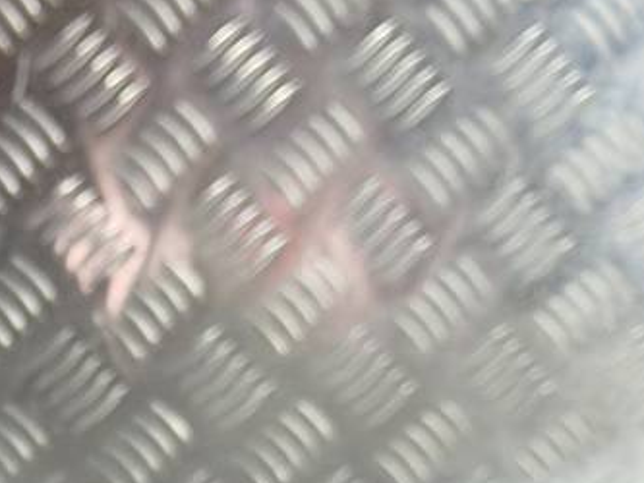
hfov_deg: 21.7
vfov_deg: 17.1
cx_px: -224
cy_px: 663
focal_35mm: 80
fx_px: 1489
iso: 64
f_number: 1.8
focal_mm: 3.98
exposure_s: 1/50
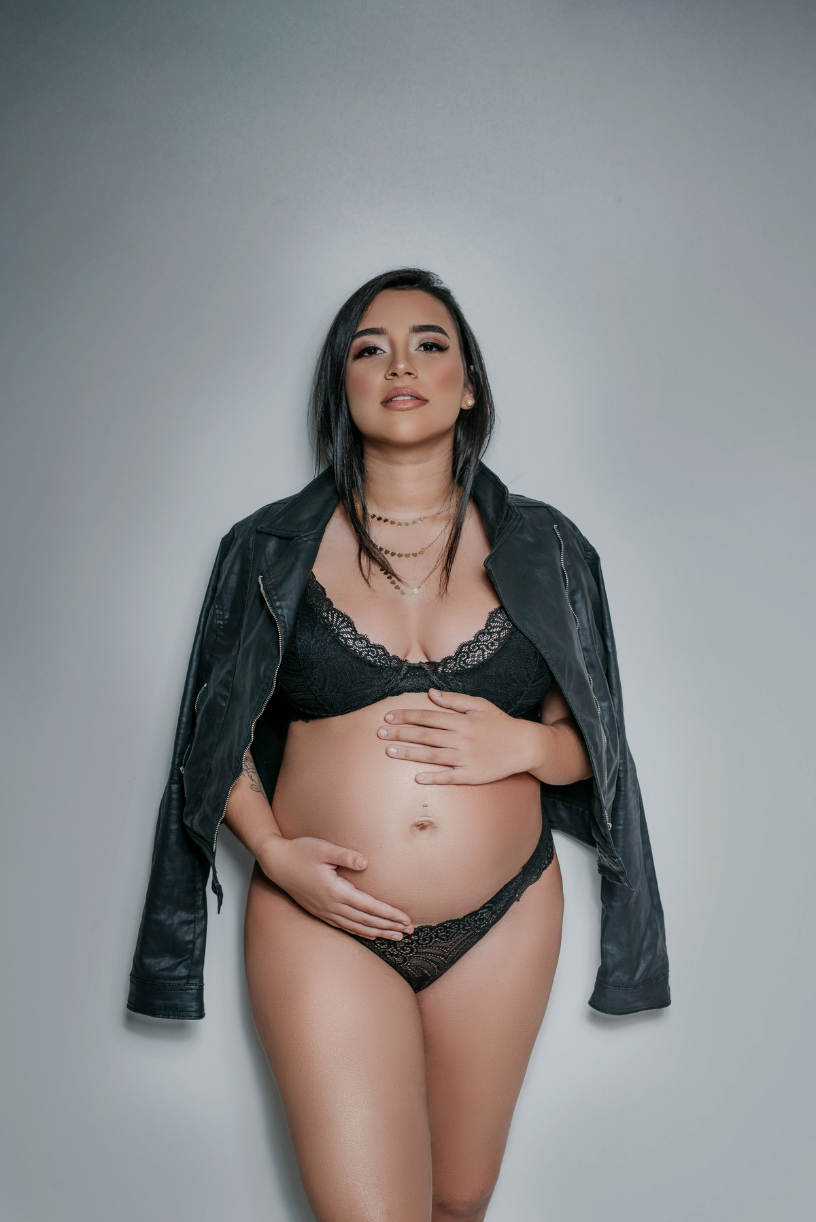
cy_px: 611
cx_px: 408
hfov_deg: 27.0
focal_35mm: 50
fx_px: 1699
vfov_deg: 39.6
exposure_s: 1/160
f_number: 8
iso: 500
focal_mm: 50
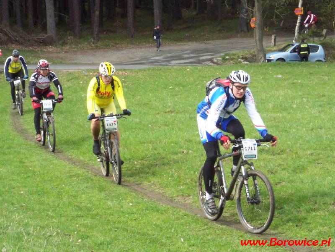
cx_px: 168
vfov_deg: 12.7
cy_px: 126
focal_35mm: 117
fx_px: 1132
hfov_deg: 16.8
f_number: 8
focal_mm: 19.2
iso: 400
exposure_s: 1/320
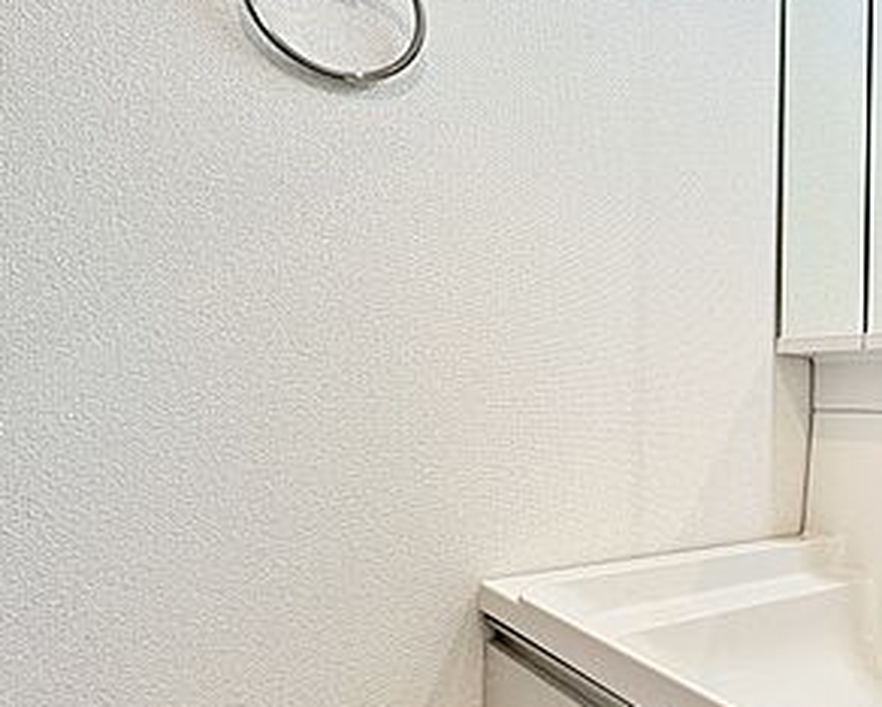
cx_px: 891
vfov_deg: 49.9
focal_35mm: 29
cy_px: 391
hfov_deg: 48.9
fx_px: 758
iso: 250
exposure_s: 1/90
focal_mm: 2.22
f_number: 2.2
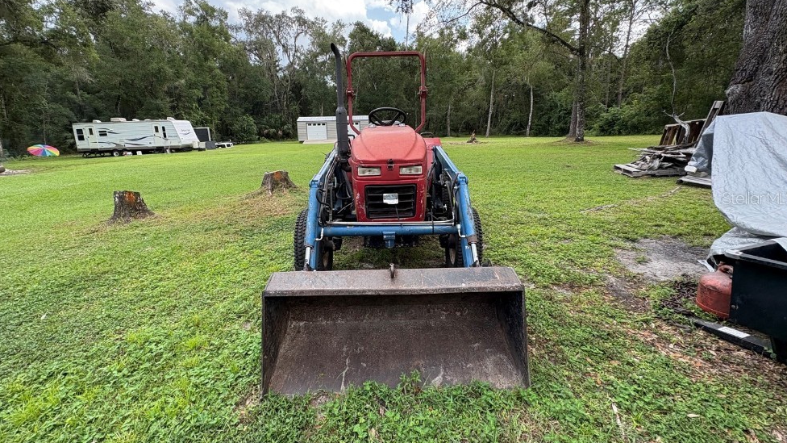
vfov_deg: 66.9
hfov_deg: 99.4
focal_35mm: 16
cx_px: 385
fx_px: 334
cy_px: 198
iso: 40
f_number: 2.2
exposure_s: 1/137
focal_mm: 2.22
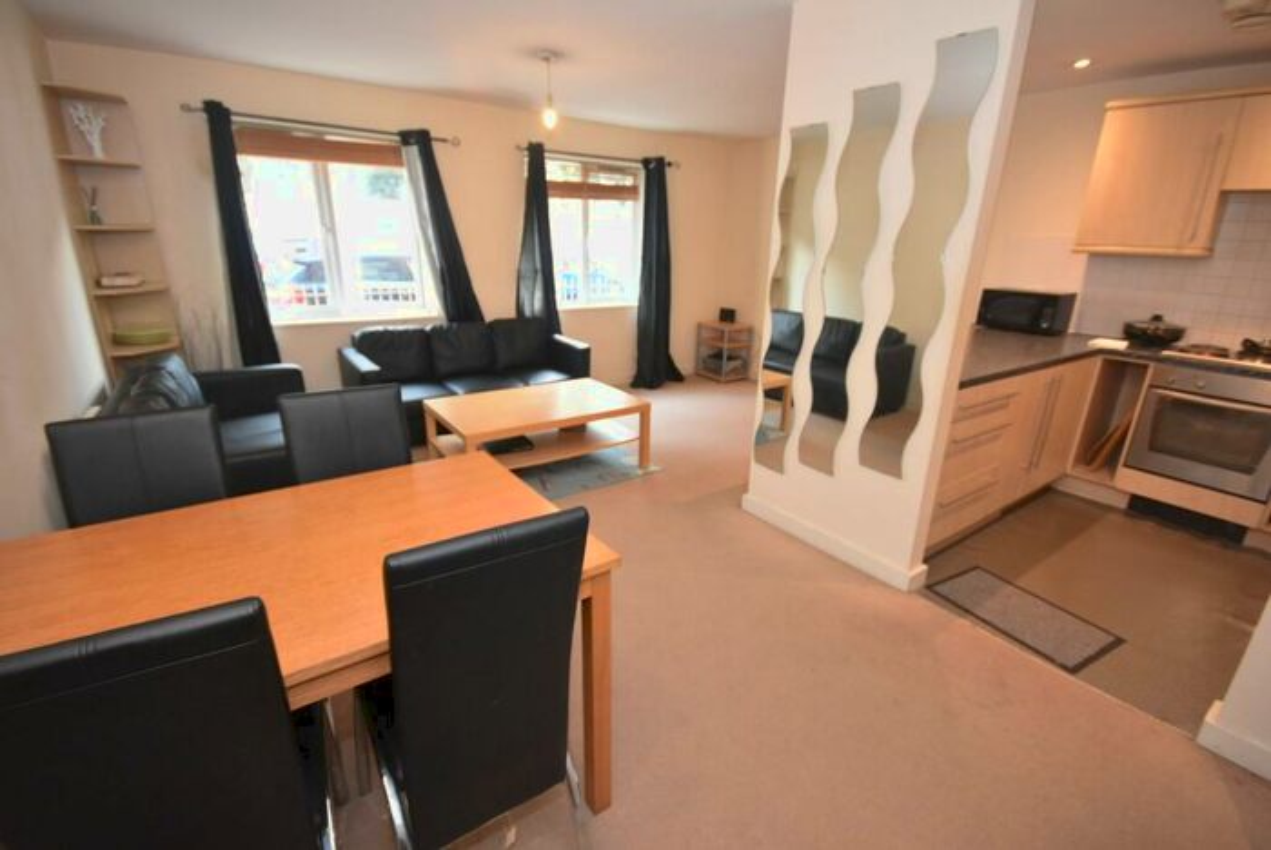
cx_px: 636
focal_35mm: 15
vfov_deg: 77.4
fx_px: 530
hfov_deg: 100.3
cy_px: 425
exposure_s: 1/60
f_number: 4
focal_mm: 10
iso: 1100
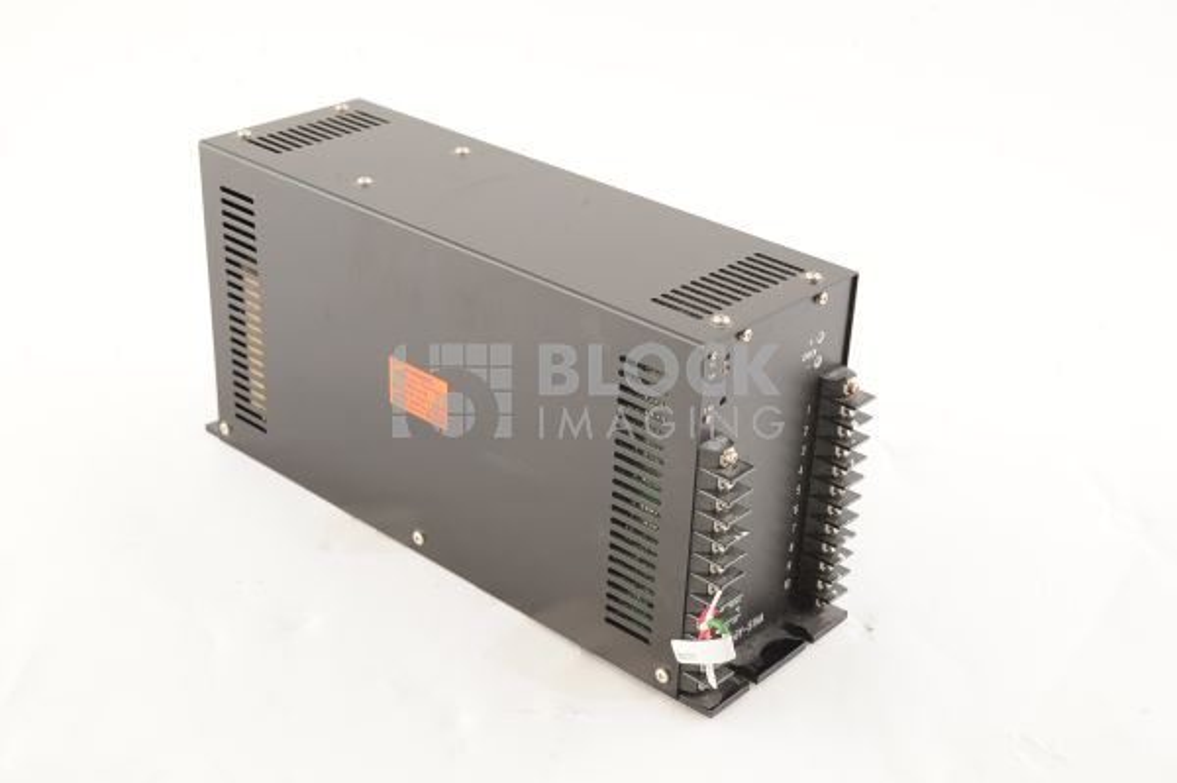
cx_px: 588
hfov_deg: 39.6
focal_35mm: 50
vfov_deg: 26.9
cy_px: 392
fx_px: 1633
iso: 1600
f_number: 10
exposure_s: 1/200
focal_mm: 50
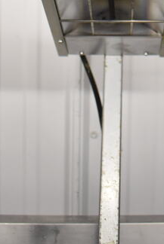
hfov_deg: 17.9
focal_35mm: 76
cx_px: 115
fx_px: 518
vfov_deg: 23.7
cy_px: -67
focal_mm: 18
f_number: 3.5
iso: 1250
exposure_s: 1/125
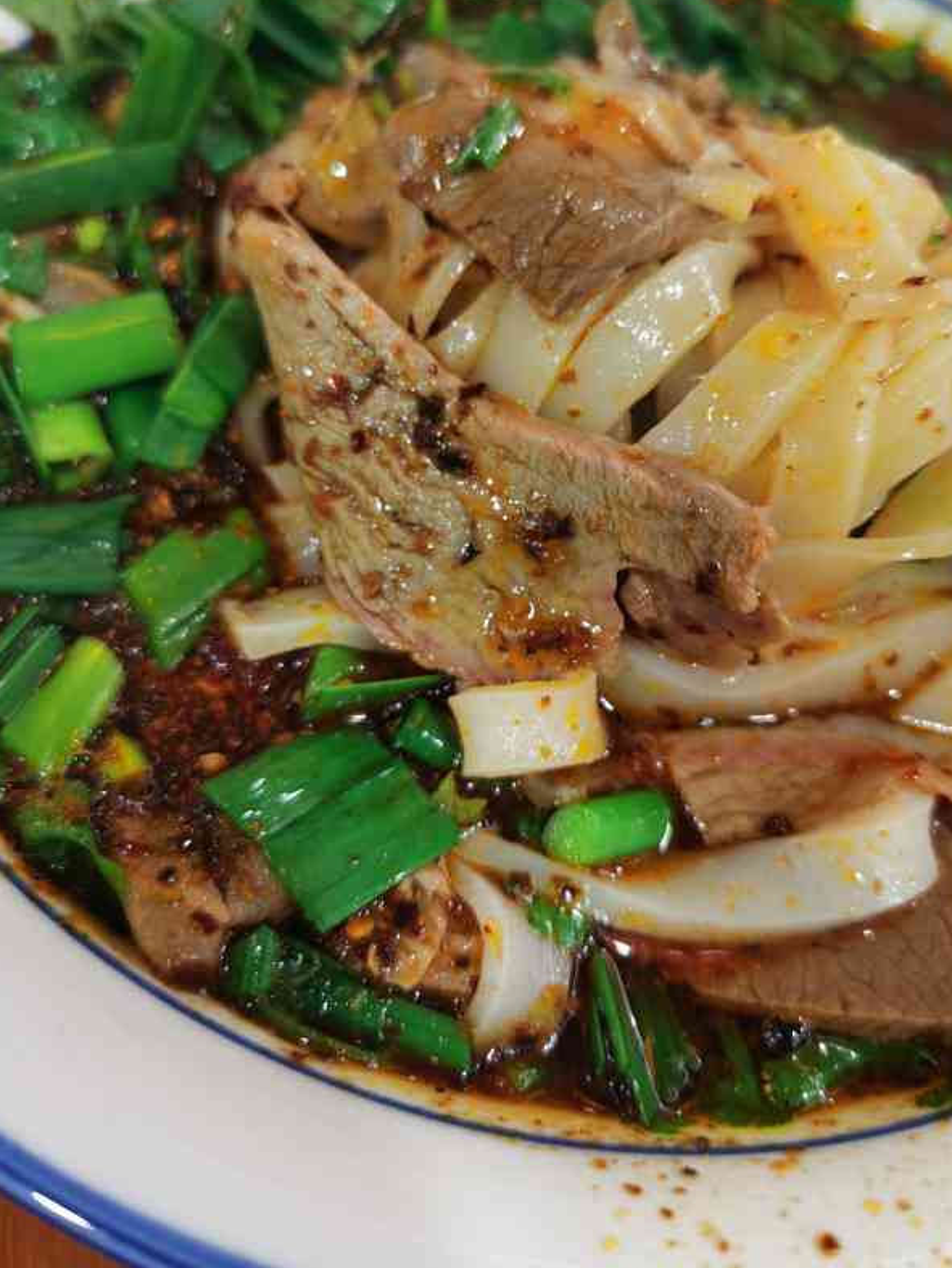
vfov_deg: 56.5
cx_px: 551
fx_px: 1172
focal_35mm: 32
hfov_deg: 44.1
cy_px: 524
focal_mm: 5.56
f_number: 1.6
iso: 125
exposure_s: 1/50
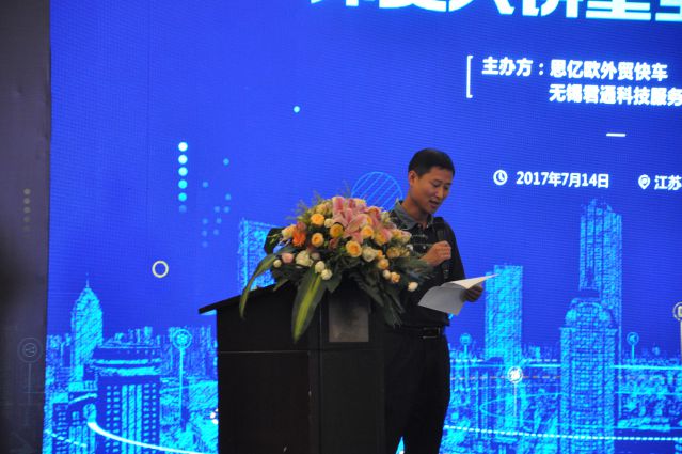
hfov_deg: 13.0
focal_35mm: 158
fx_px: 2981
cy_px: 227
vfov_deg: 8.7
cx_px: 341
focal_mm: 105
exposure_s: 1/10
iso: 1600
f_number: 5.6
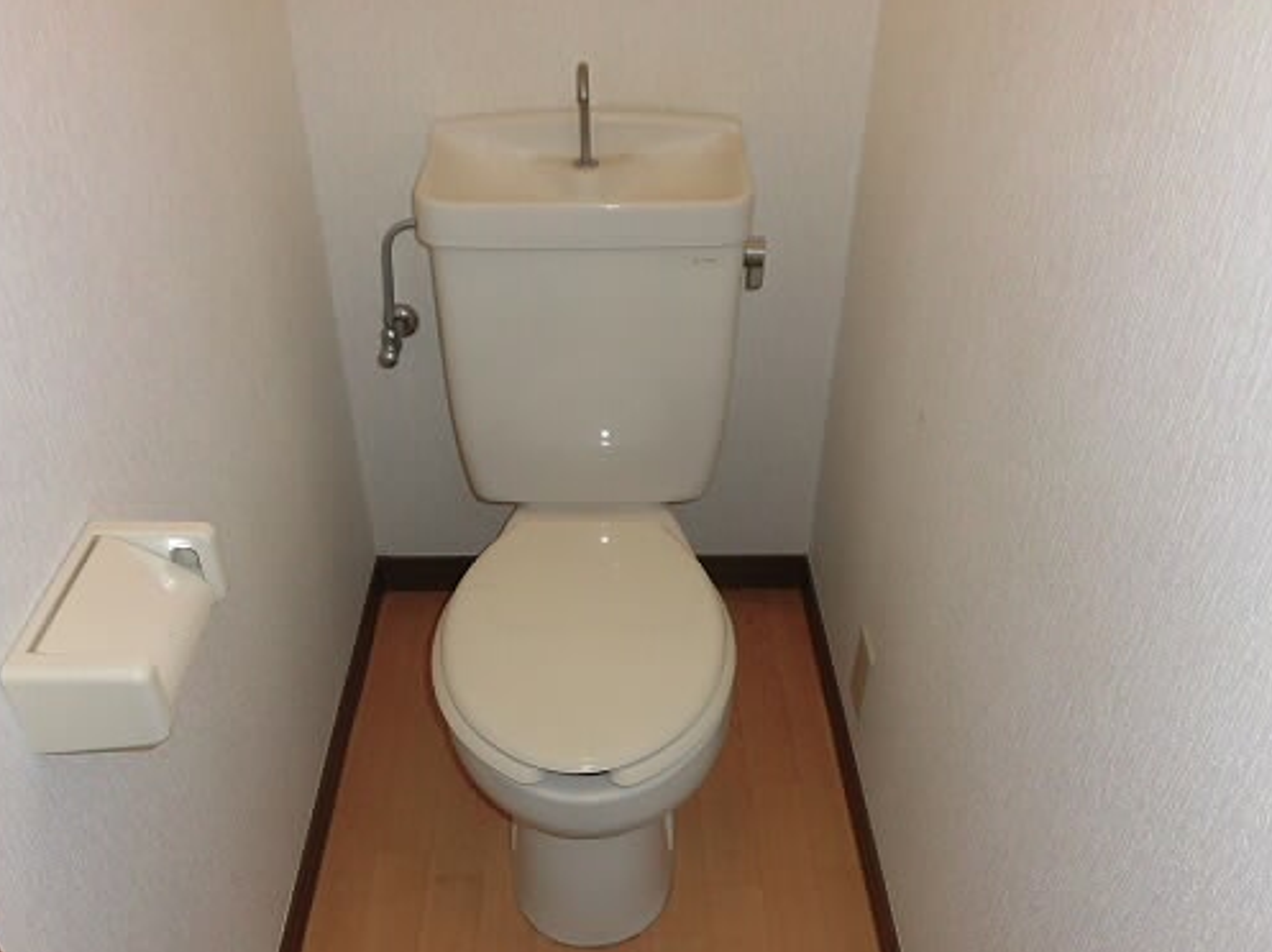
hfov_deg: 61.7
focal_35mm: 29
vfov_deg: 48.1
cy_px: 504
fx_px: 1065
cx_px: 609
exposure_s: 1/30
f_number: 3.1
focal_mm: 4.3
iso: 100
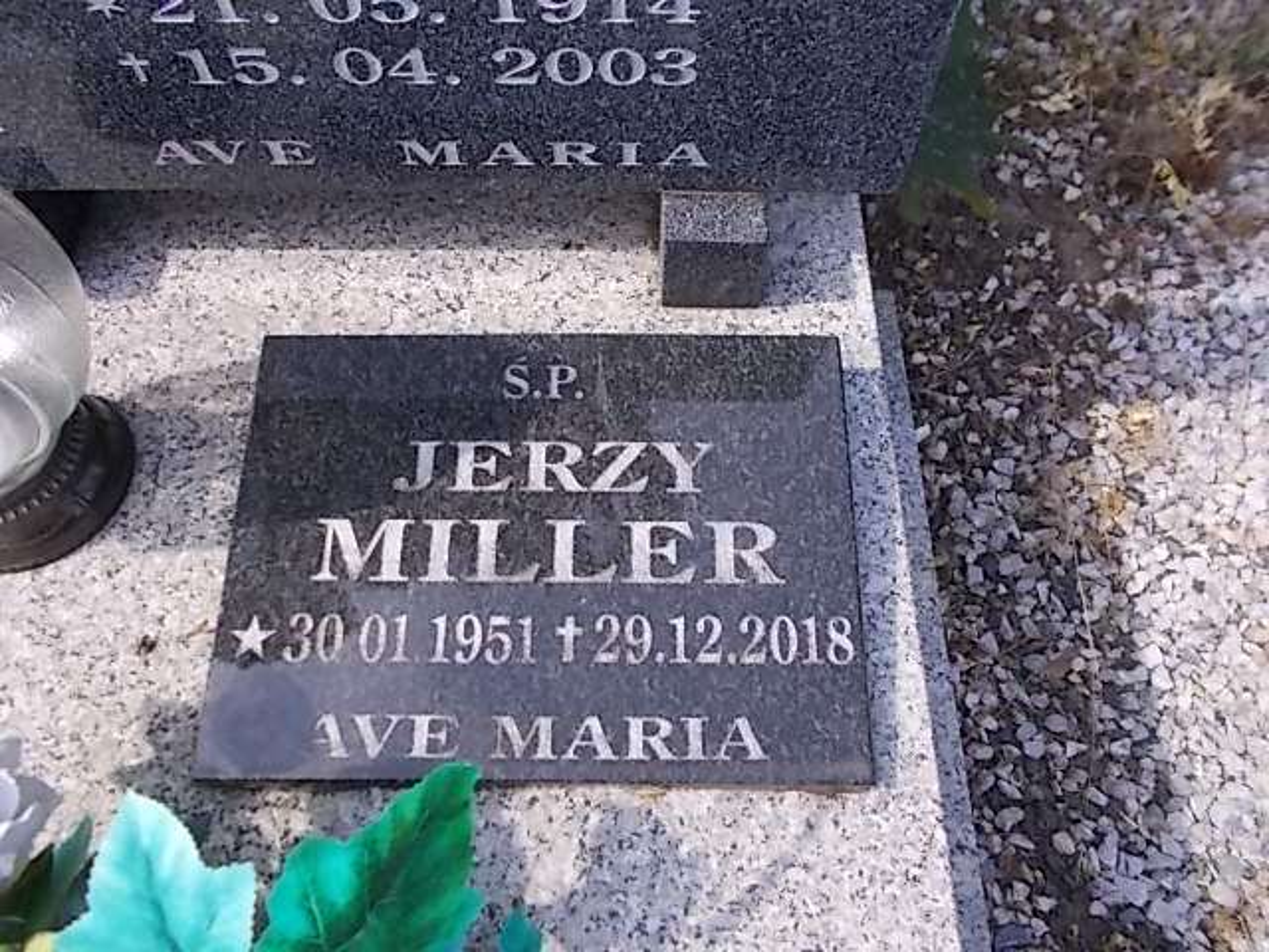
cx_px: 634
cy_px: 476
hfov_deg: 67.3
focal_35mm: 26
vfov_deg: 53.1
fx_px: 953
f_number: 3.2
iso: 80
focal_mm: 4.6
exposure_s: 1/320
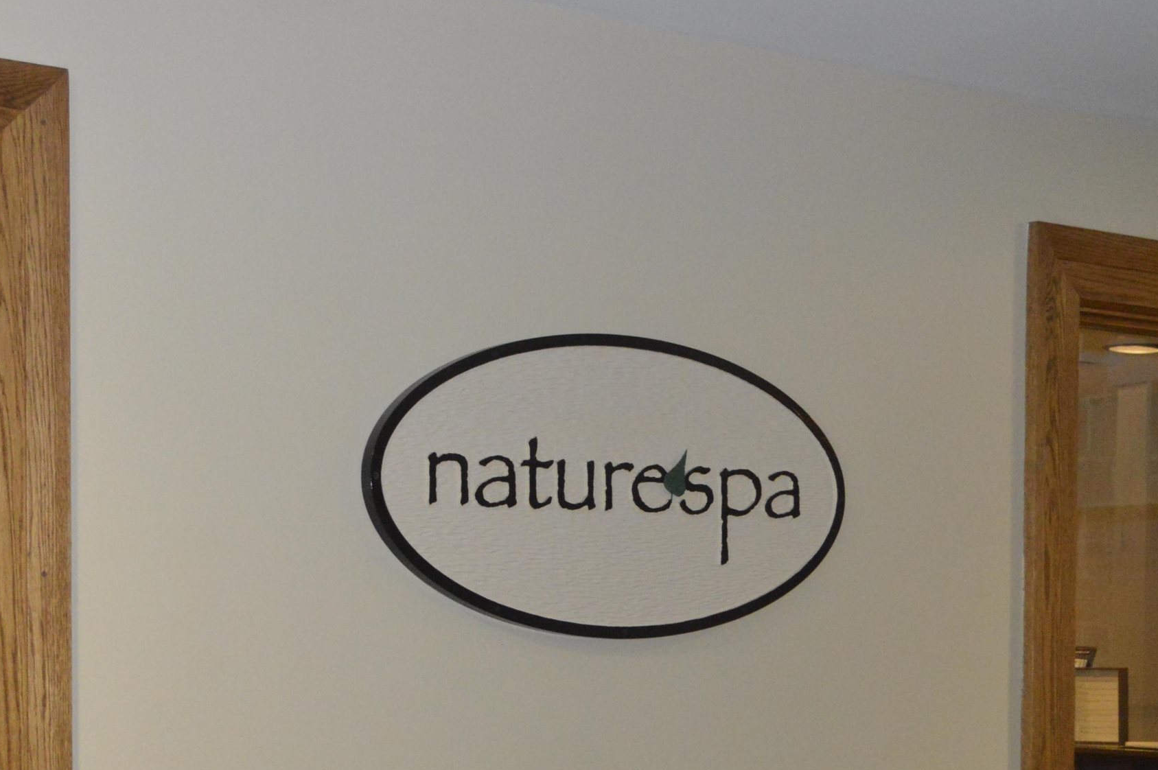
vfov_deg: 18.8
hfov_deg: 28.4
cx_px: 480
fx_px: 2282
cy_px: 688
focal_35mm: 71
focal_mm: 26
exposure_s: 1/60
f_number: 4.2
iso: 3200
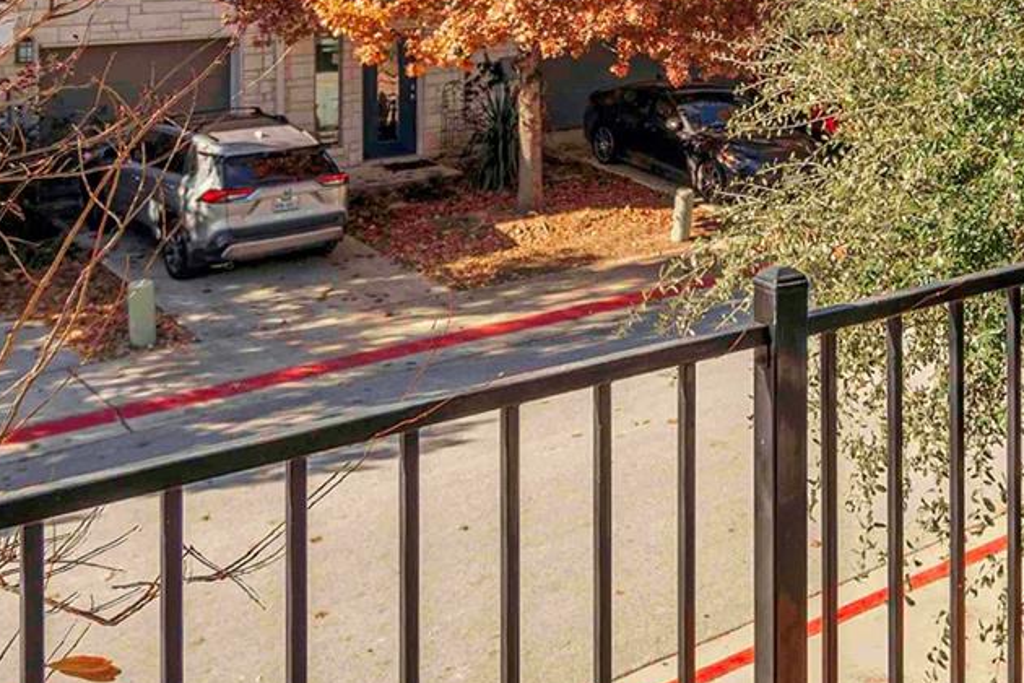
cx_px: 1040
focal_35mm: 52
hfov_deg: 34.5
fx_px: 1479
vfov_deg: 24.3
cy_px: -59
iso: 320
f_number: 4
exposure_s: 1/8000
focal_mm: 16
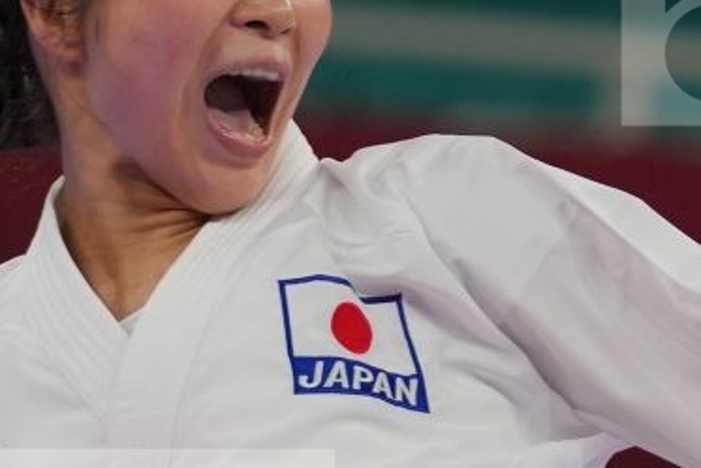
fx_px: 18875
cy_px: 620
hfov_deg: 2.1
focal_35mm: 969
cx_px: 797
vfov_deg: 1.4
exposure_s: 1/1000
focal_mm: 134
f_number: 2.8
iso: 400
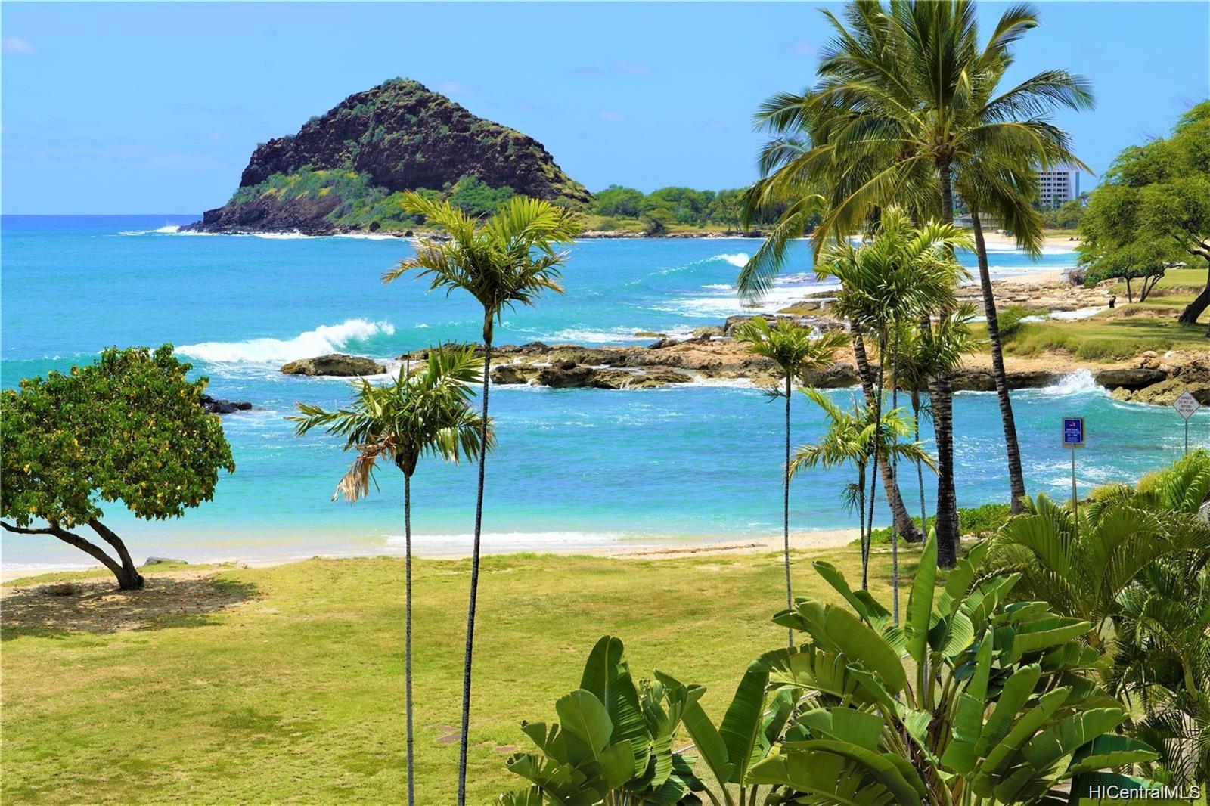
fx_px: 2520
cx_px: 605
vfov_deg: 18.2
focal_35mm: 75
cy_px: 403
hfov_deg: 27.0
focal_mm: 50
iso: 100
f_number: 16
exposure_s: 1/125
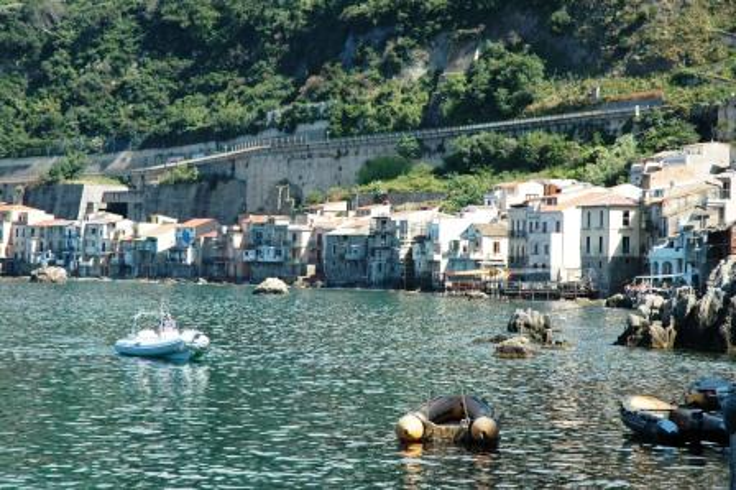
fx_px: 2145
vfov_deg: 13.0
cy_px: 245
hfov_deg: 19.5
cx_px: 368
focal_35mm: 105
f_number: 9
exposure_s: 1/320
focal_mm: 70
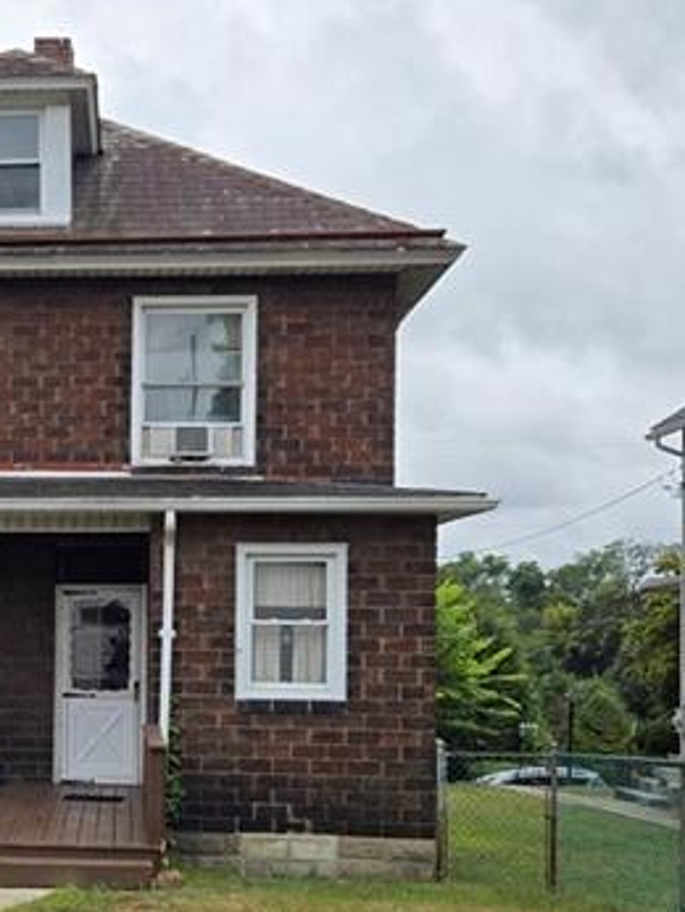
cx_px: 13
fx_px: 1344
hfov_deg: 27.1
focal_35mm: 51
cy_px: 609
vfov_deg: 37.1
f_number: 1.8
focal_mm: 5.4
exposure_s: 1/1521
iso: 25
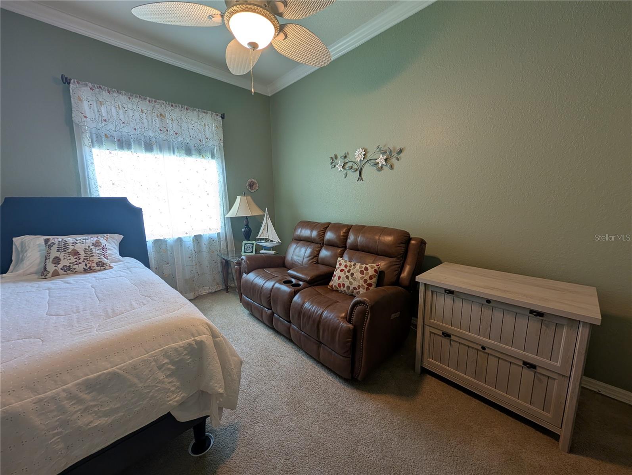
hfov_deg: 110.5
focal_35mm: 12
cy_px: 238
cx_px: 316
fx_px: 219
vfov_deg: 94.6
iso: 43
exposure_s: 1/24
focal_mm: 2.02
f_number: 1.7
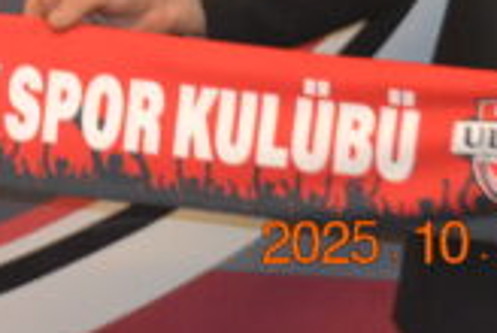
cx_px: -56
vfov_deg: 8.6
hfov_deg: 13.1
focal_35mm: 153
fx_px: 2116
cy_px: -309
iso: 2200
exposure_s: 1/60
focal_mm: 26
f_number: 4.2
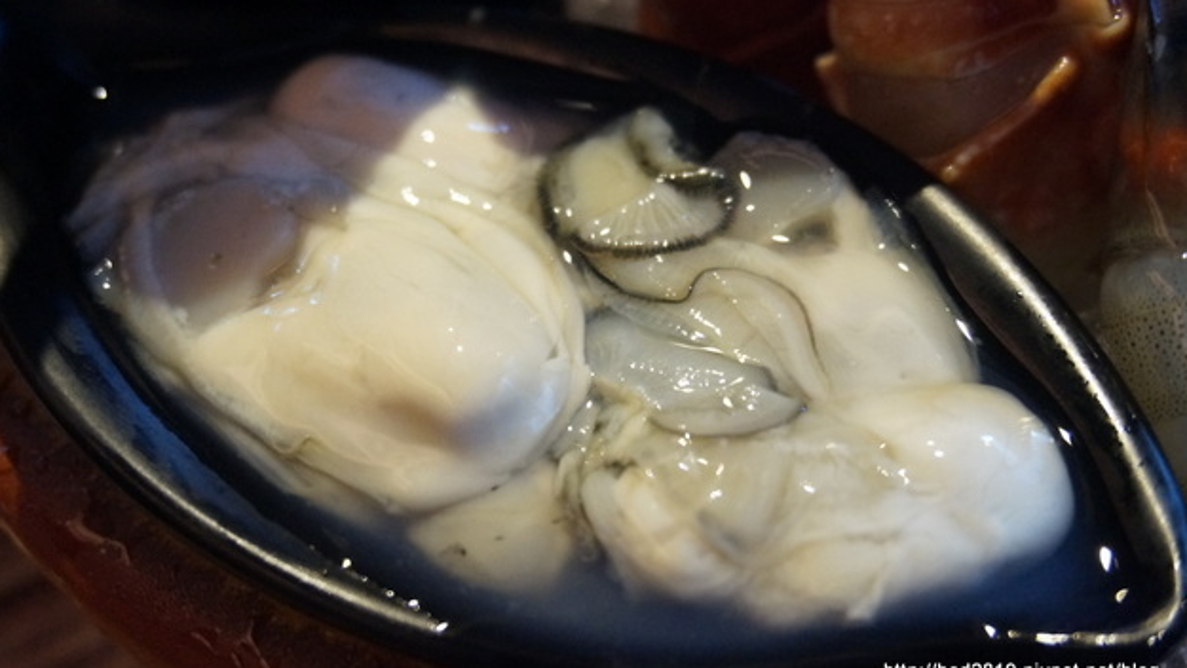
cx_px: 583
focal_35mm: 45
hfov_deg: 45.5
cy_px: 305
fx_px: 1417
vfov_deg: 26.5
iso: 3200
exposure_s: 1/60
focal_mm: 28
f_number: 4.5
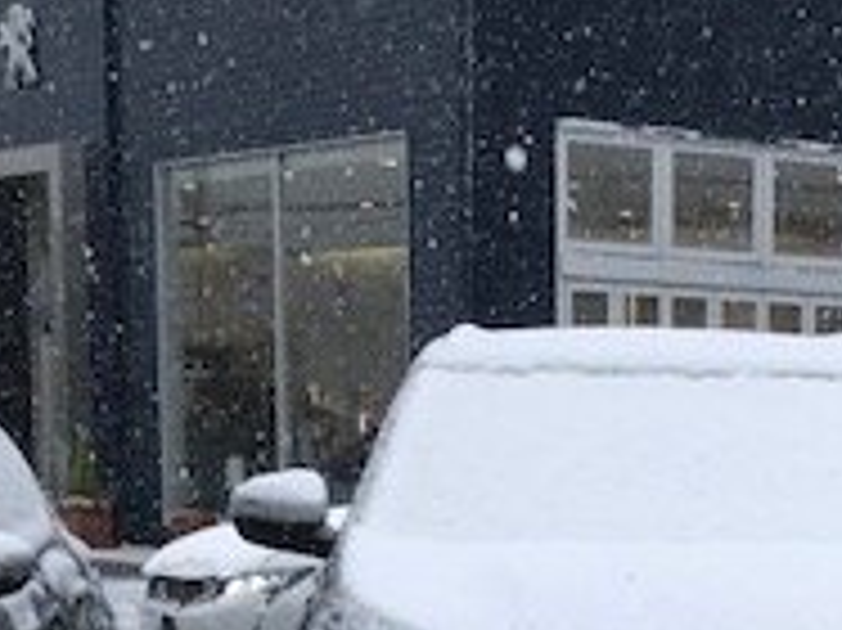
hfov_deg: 19.5
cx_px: 937
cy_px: 819
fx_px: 2334
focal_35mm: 96
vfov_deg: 14.7
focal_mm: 3.99
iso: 20
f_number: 1.8
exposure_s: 1/584
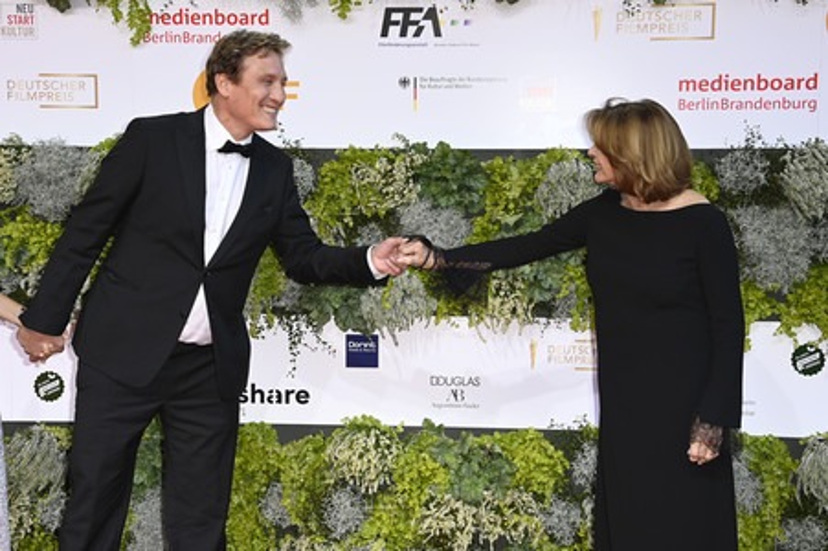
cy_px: 276
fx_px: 1333
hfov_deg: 34.5
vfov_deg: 23.3
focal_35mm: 58
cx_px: 414
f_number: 6.3
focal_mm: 58
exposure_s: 1/200
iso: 400
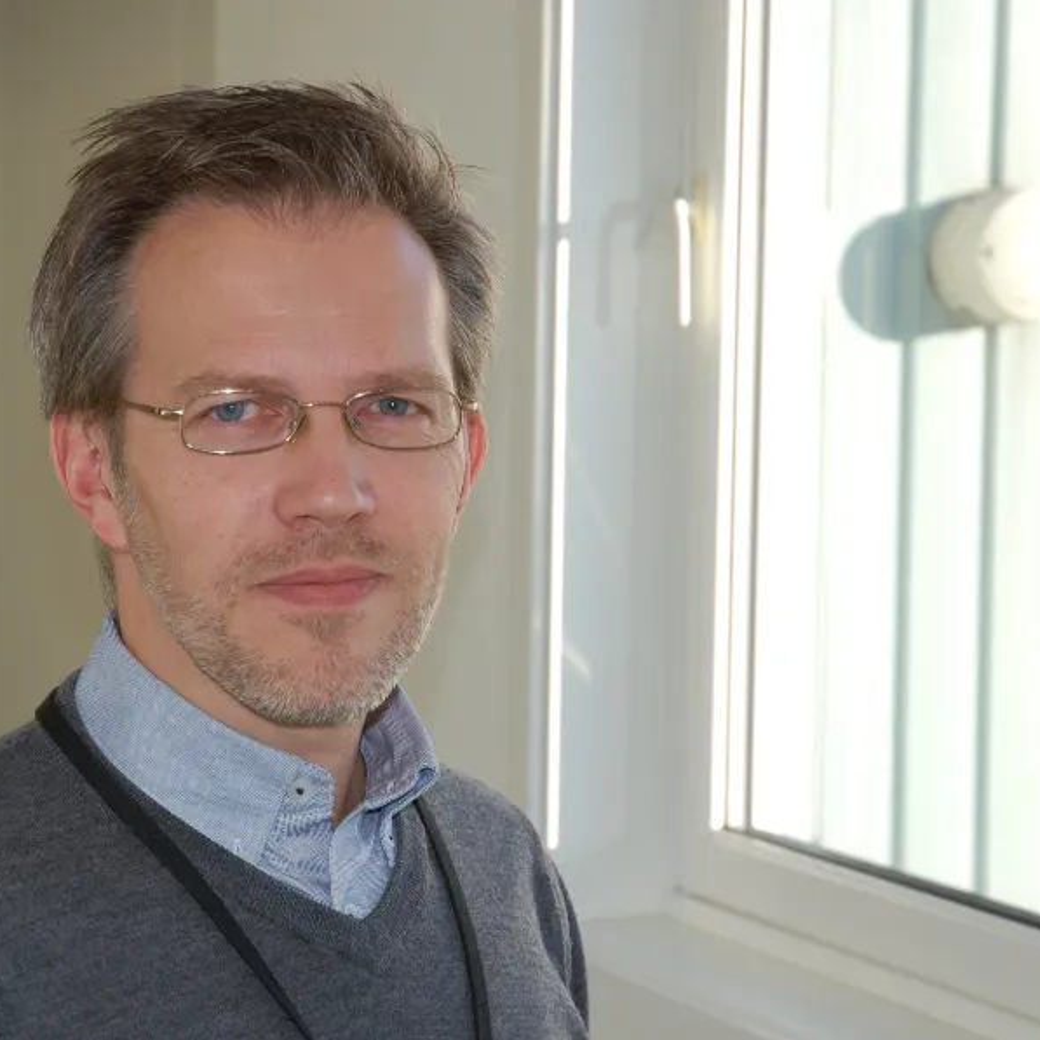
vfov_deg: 17.4
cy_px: 519
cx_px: 355
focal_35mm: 100
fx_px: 3399
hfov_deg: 17.4
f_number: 4.5
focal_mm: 52
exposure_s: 1/250
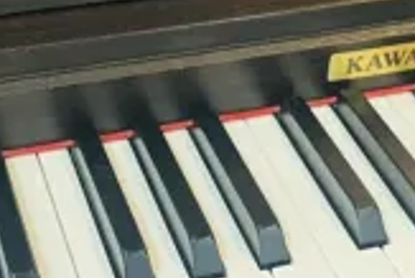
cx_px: 260
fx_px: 1177
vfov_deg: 13.4
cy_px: 66
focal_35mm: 102
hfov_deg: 20.0
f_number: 1.6
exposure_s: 1/50
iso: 200
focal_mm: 5.1
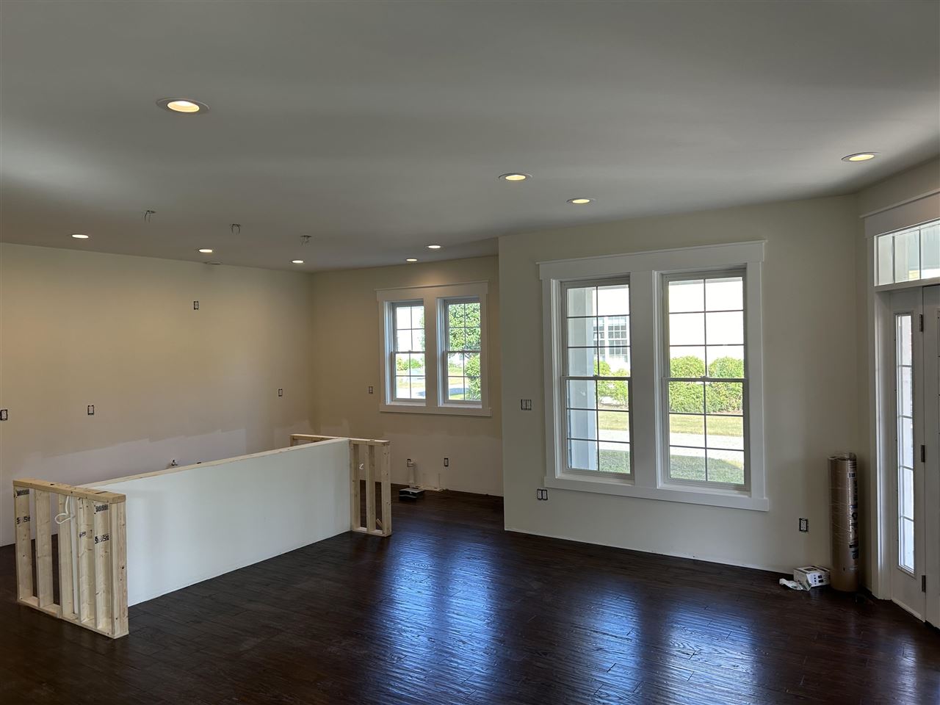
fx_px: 706
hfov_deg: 67.3
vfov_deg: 53.1
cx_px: 470
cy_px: 352
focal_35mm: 26
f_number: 1.5
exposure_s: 1/163
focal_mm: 5.7
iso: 50
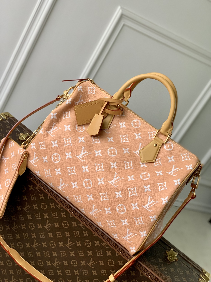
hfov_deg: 28.0
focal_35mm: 52
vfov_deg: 36.8
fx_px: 423
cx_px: 106
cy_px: 141
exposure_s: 1/119
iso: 125
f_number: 2.4
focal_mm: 6
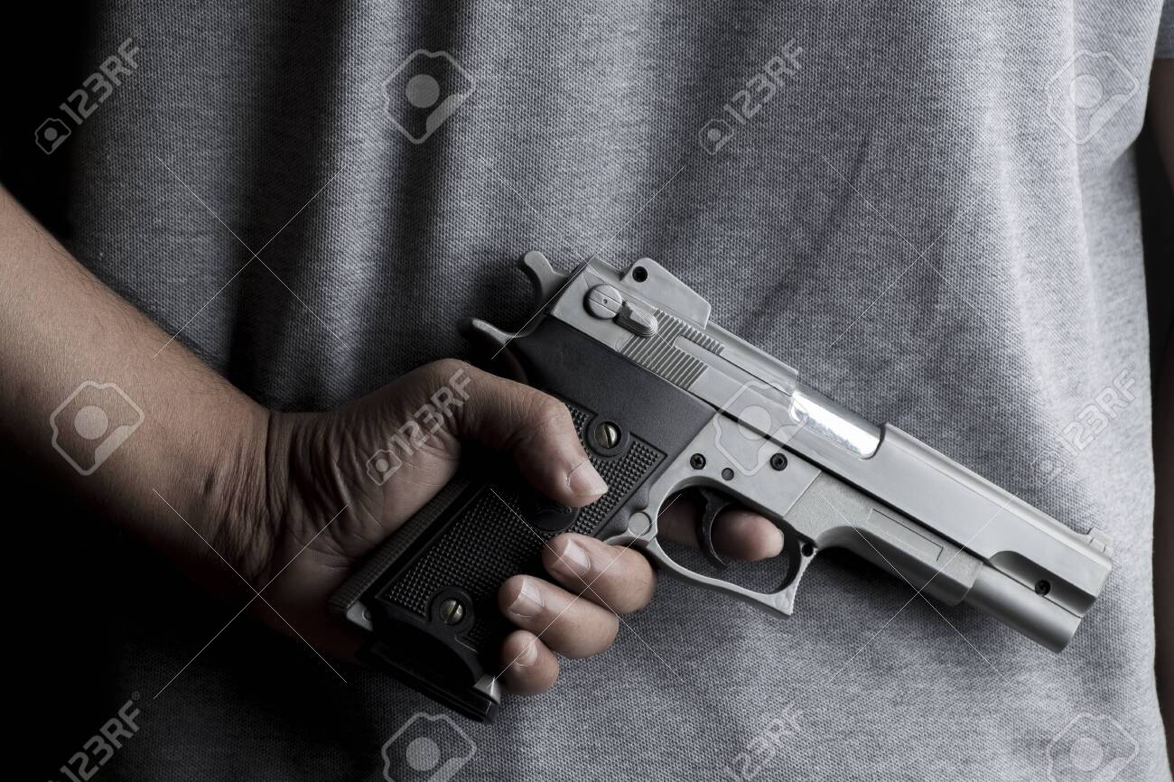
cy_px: 391
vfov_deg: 16.4
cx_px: 587
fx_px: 2706
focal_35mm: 83
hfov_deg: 24.5
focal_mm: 55
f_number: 8
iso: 200
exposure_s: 1/125
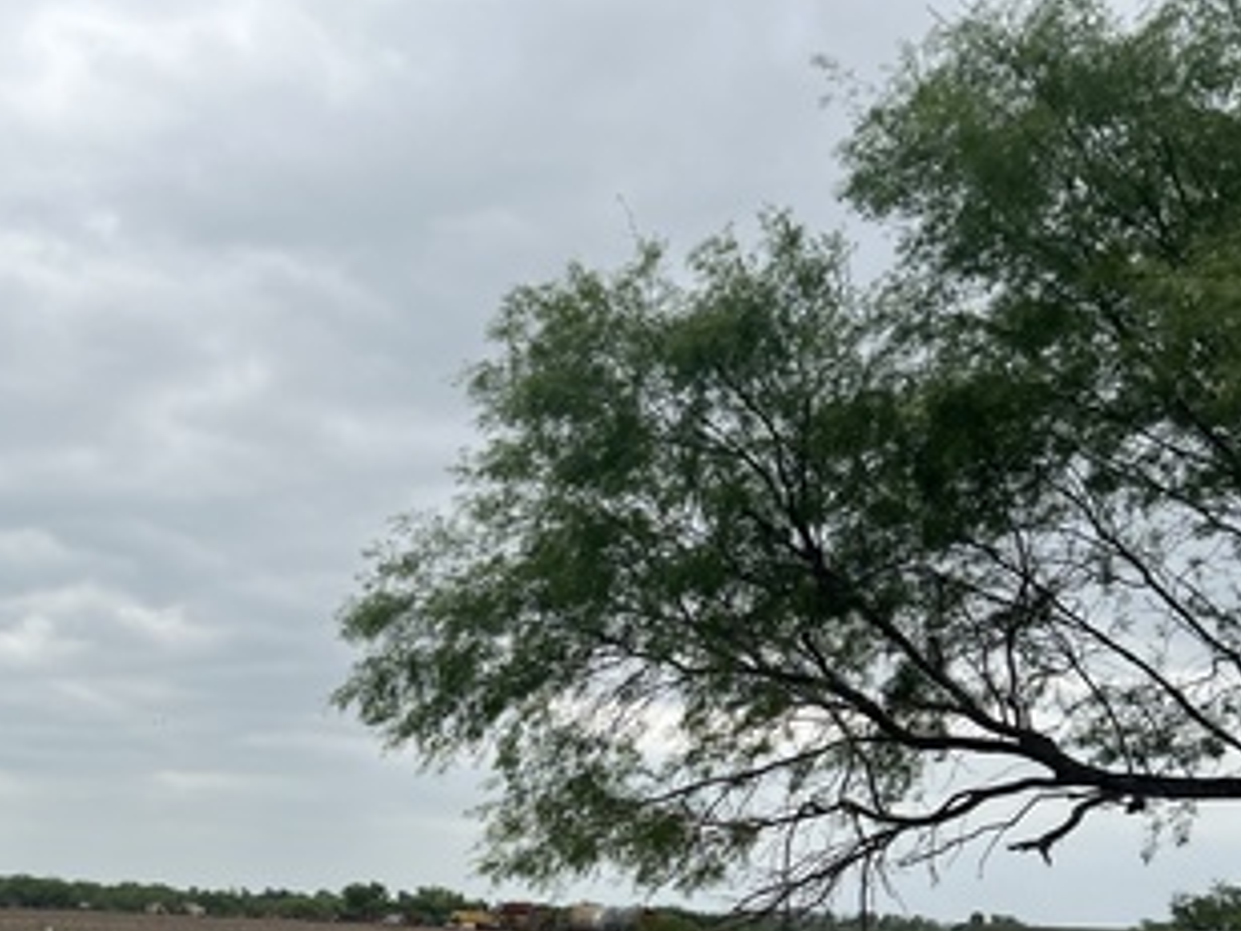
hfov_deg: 34.6
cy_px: 834
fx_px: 1936
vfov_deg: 26.2
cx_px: 282
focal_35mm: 54
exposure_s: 1/3968
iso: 50
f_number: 1.5
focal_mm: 5.7
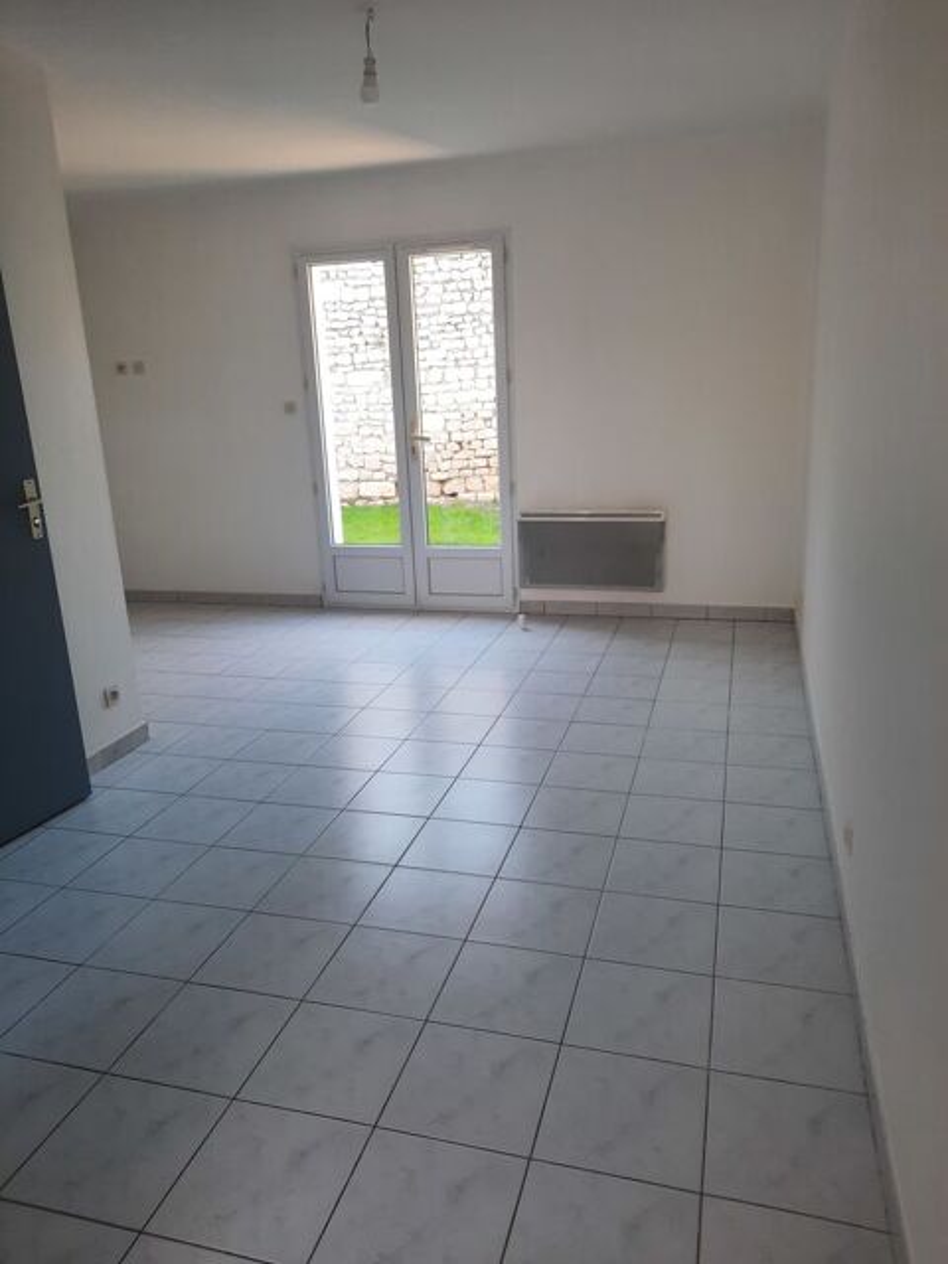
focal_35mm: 25
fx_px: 913
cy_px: 632
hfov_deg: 54.9
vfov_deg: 69.4
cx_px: 474
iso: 125
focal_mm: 4.6
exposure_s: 1/60
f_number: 2
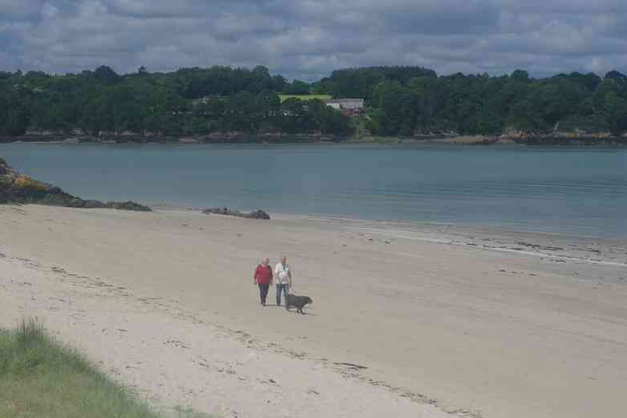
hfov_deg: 26.3
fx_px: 1341
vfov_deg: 17.7
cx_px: 246
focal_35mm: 77
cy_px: 217
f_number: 11
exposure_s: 1/200
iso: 200
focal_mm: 40
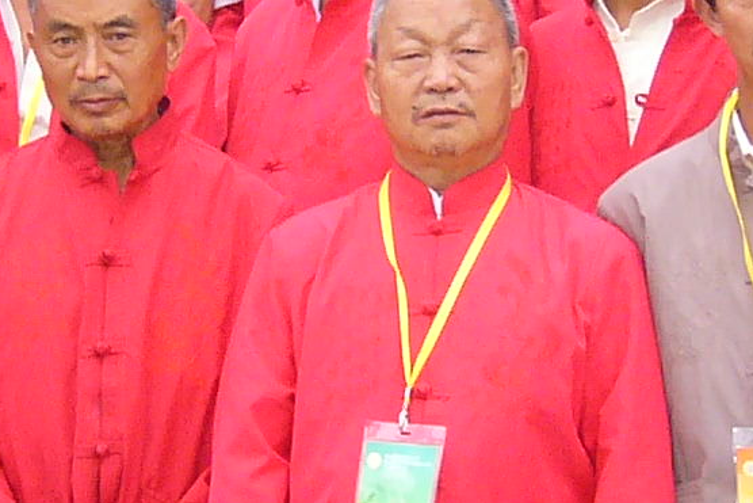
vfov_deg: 7.1
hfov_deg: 10.6
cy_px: 108
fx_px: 4059
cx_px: 130
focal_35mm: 194
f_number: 3.2
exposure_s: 1/60
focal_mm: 7.5
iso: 200
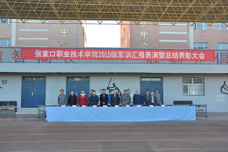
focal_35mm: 36
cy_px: 76
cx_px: 114
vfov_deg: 36.8
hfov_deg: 53.2
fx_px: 228
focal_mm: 24
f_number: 9
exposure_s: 1/80
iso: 200
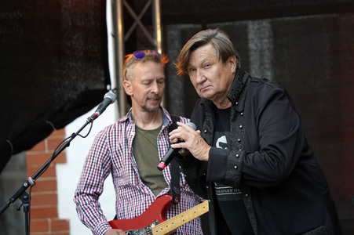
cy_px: 118
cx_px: 177
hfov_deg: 6.0
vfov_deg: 4.0
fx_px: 3351
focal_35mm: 341
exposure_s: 1/200
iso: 1250
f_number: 6.3
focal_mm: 341
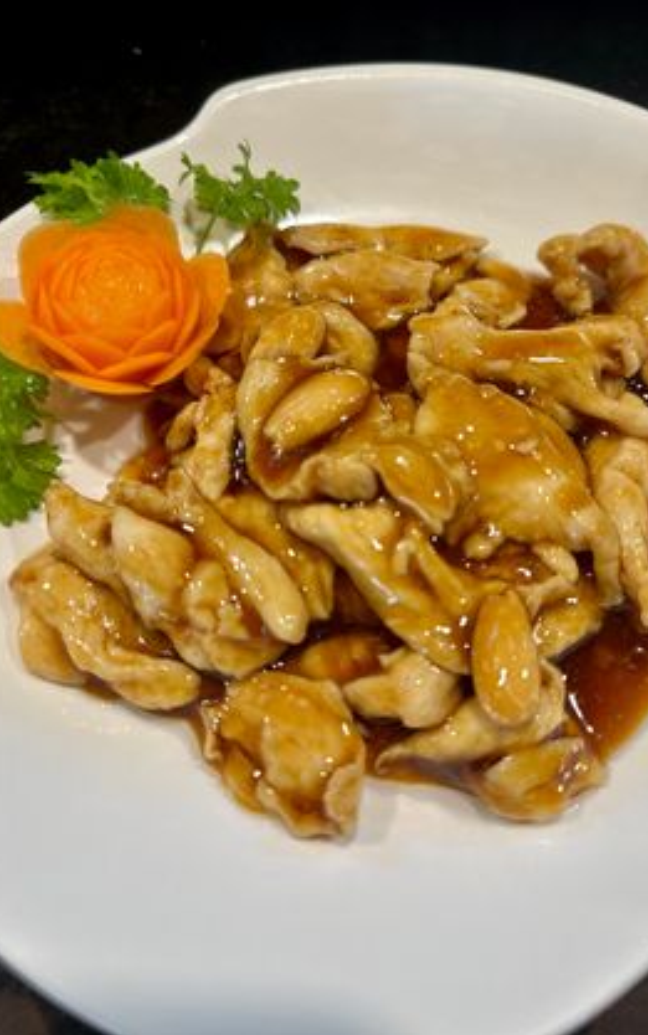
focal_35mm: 26
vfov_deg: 70.4
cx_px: 380
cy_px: 509
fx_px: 734
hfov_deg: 47.4
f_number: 1.78
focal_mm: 6.86
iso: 100
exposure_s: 1/100
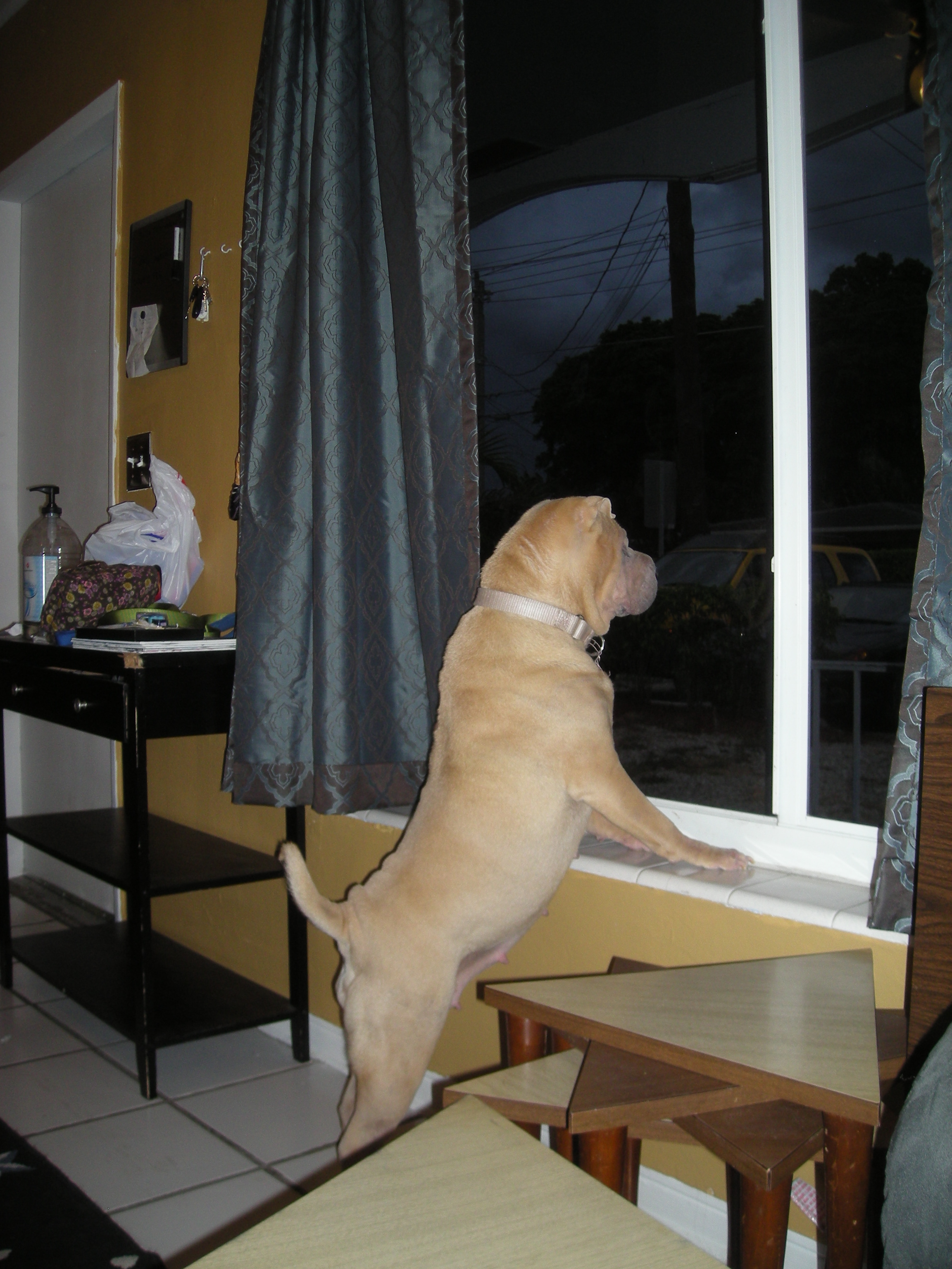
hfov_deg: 40.7
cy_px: 634
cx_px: 476
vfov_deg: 52.6
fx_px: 1283
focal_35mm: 35
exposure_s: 1/60
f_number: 2.8
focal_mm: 5.7
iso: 95
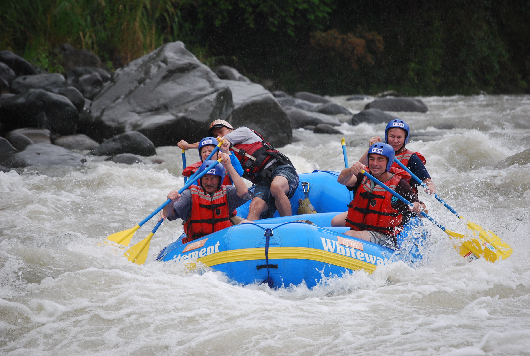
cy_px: 178
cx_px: 265
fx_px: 3651
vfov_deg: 5.6
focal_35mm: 248
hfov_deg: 8.3
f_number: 5.3
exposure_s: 1/500
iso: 250
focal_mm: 165
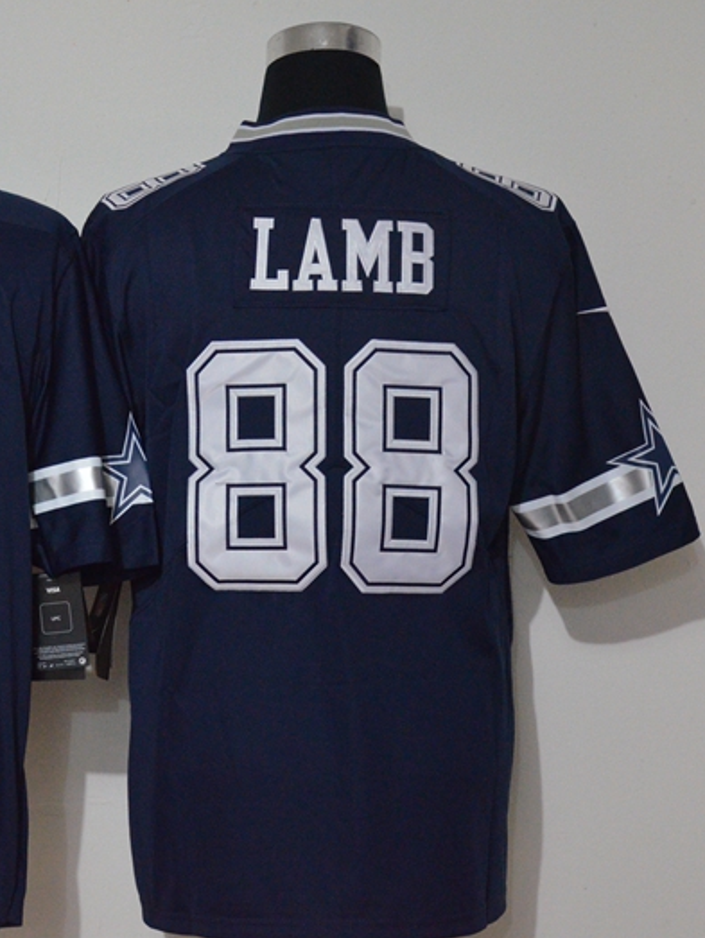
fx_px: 2983
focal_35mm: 110
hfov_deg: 13.4
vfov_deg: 17.9
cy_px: 472
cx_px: 74
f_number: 4.8
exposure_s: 1/20
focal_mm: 50
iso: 4000
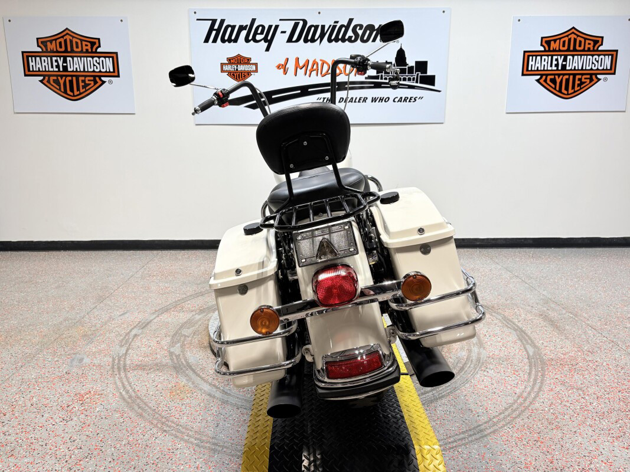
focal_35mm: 26
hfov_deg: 67.3
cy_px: 236
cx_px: 315
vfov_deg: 53.1
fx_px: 473
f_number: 1.6
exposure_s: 1/120
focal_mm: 5.96
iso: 32
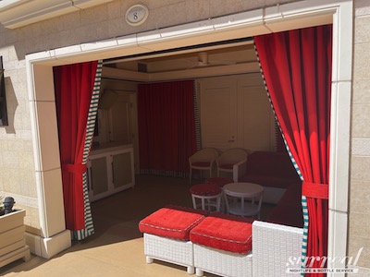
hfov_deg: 67.3
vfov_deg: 53.1
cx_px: 185
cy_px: 138
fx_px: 278
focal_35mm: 26
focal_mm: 5.1
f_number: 1.6
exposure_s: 1/2597
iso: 32
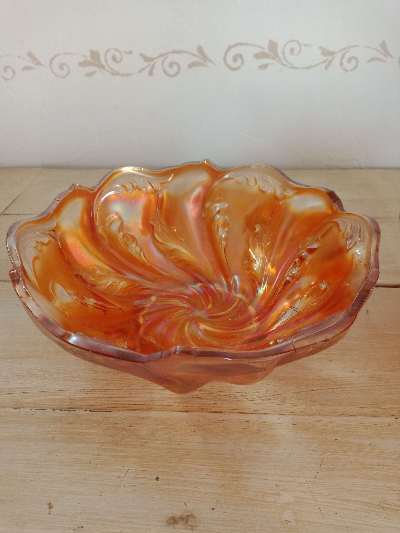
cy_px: 266
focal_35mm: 27
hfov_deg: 51.4
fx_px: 416
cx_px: 200
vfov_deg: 65.3
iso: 228
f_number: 2
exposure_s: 1/33.3
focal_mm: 3.54
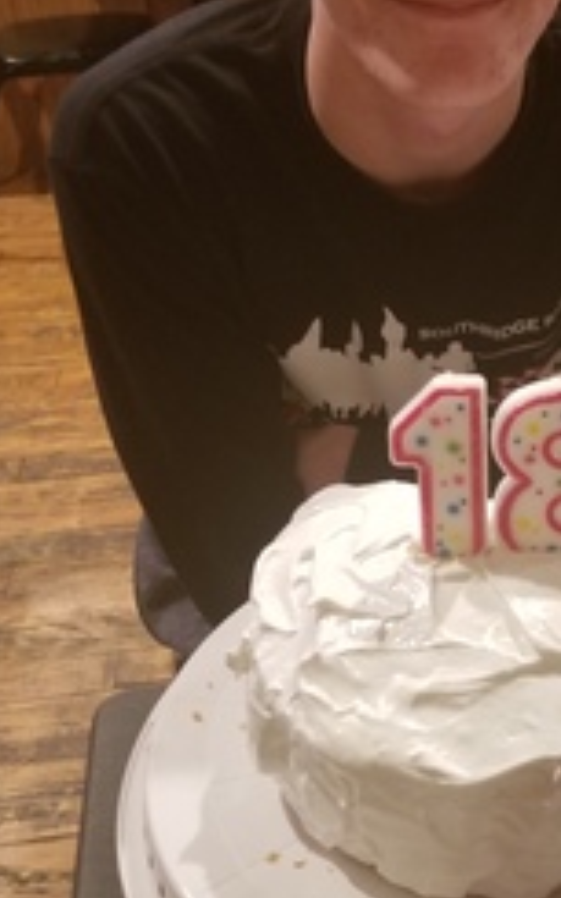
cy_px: 400
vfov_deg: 37.5
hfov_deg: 23.5
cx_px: 473
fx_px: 1322
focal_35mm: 54
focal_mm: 4.25
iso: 320
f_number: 1.7
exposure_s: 1/10
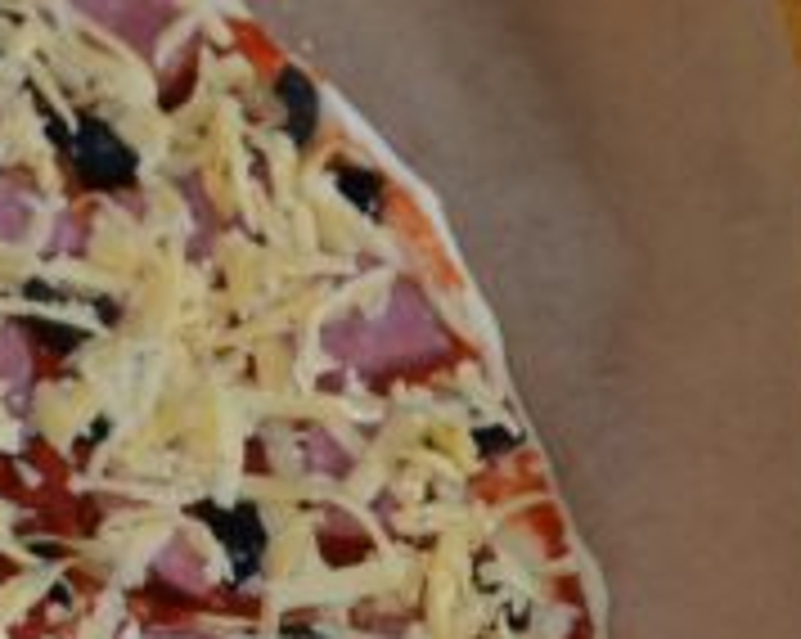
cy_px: 610
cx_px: -441
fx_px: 4191
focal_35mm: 177
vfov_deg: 8.7
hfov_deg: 10.5
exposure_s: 1/60
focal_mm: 32
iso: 640
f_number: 4.8
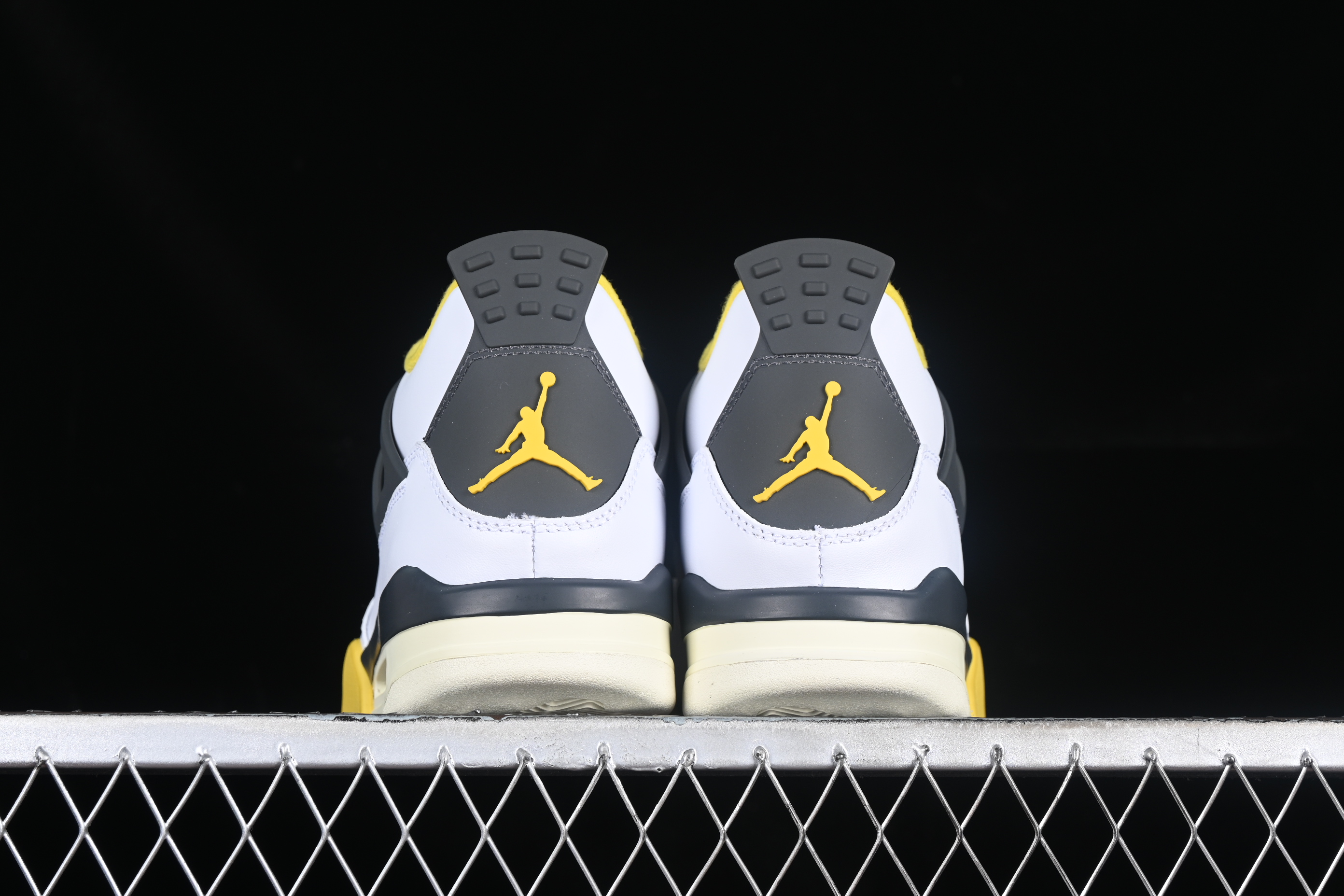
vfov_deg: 18.2
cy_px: 448
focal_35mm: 75
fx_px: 2800
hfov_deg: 27.0
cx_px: 672
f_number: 7.1
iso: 160
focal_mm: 50
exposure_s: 1/80
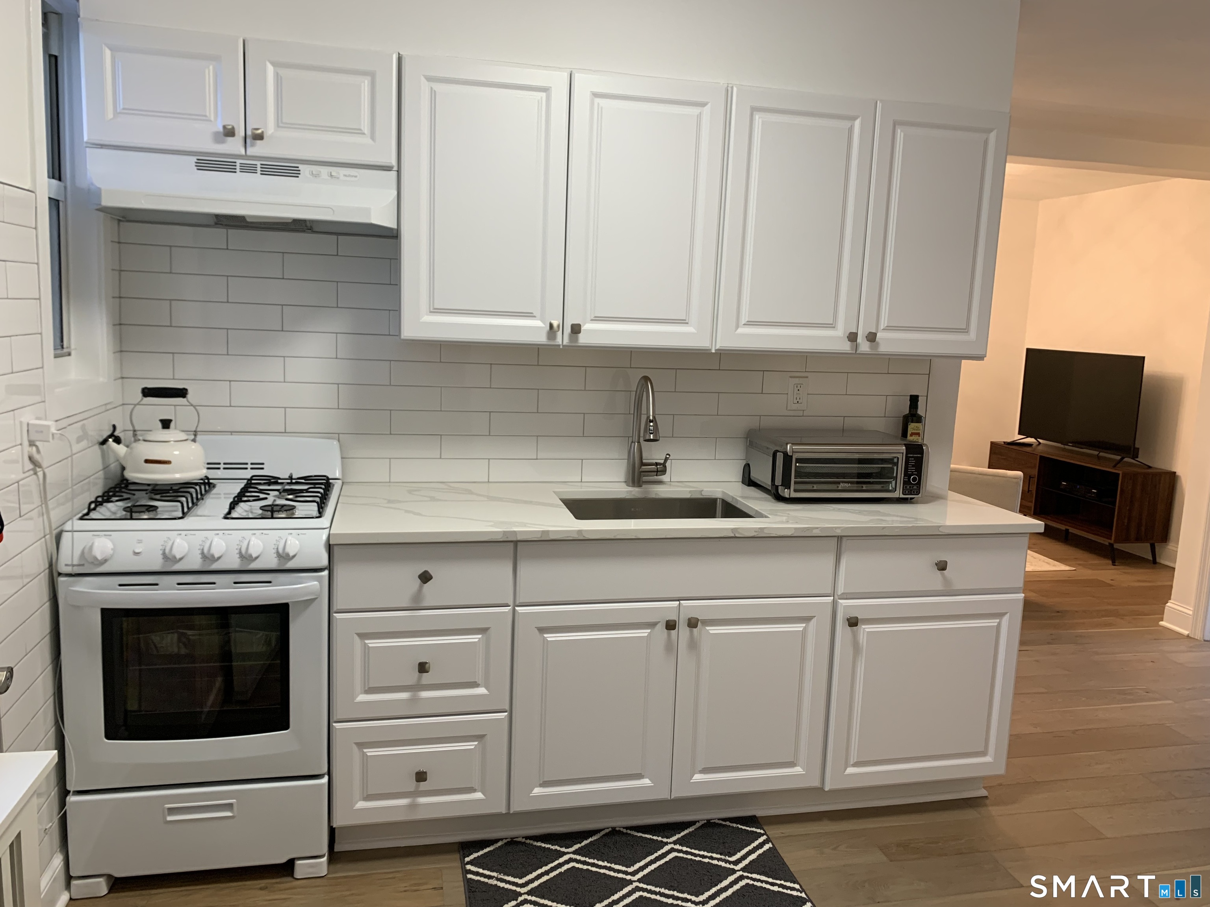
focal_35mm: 26
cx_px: 605
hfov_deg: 67.3
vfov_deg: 53.1
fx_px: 909
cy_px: 454
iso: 125
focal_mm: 4.25
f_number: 1.8
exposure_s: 1/60
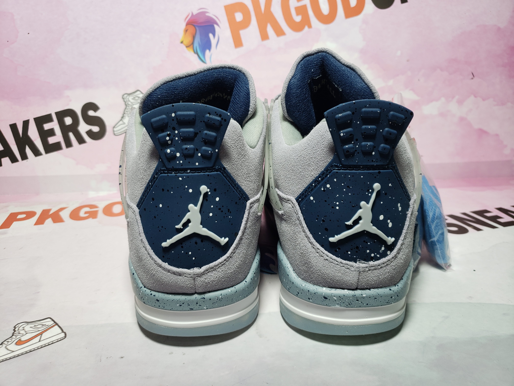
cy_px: 193
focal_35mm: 26
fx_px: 386
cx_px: 257
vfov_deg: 53.1
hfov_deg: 67.3
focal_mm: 4.3
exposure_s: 1/333
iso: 50
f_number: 1.5
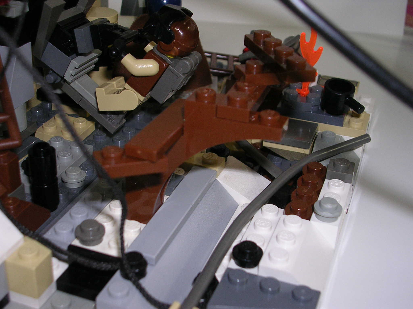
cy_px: 154
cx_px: 206
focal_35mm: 53
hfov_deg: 36.2
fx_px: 632
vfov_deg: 27.5
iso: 50
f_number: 3.2
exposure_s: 1/60.1
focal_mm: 8
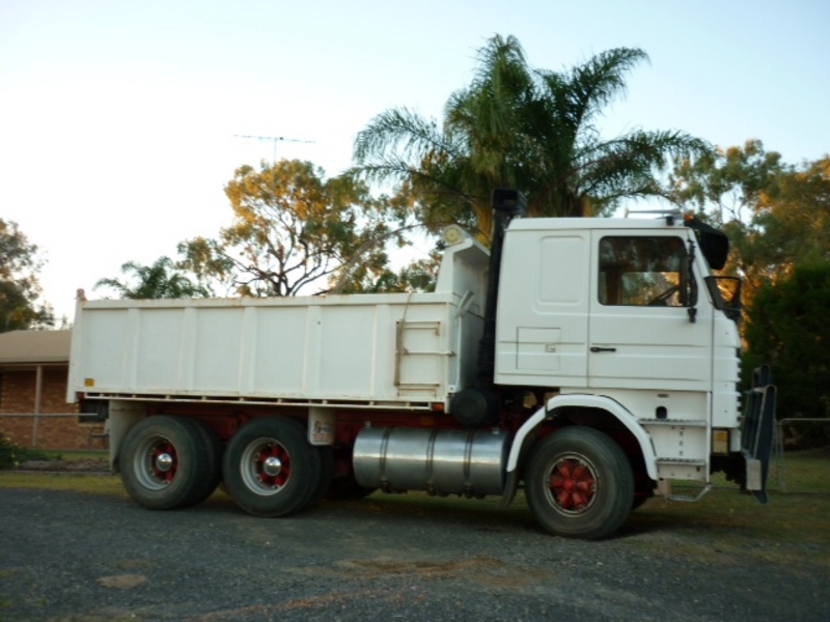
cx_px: 415
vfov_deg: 42.9
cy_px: 311
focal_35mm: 33
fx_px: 791
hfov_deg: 55.4
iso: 80
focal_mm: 5.5
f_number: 2.8
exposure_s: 1/50
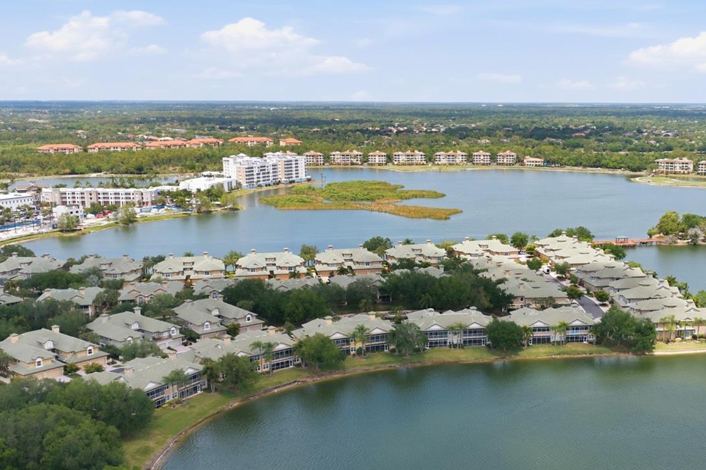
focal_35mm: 41
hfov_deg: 46.6
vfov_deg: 32.5
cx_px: 476
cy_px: 278
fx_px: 804
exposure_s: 1/1600
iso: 200
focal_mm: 14.4
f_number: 2.8
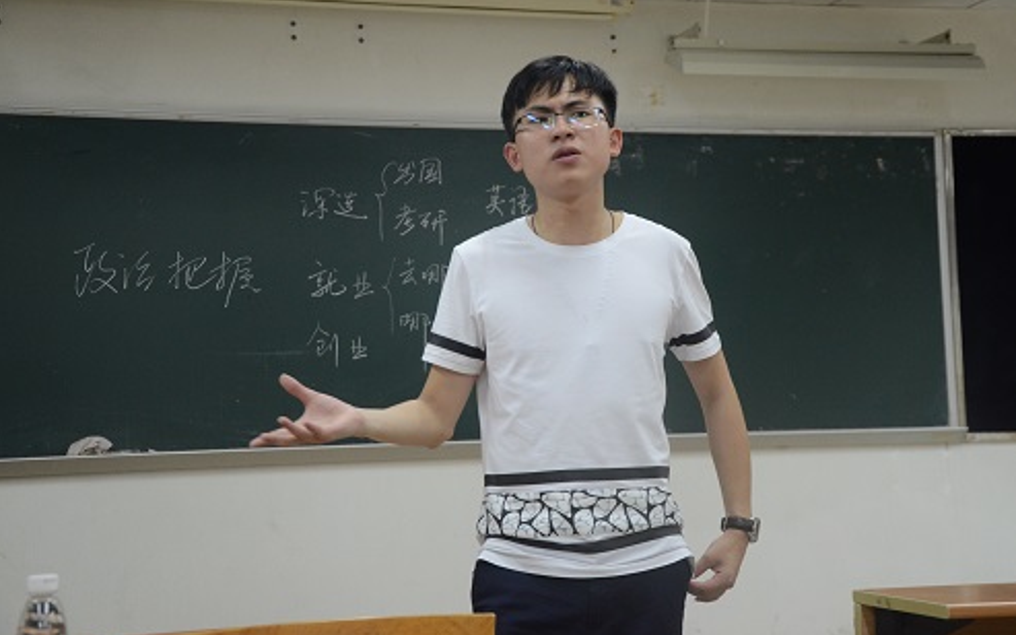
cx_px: 507
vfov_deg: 20.0
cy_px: 306
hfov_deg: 31.5
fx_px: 1800
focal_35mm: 65
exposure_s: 1/50
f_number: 4.8
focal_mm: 42
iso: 1600
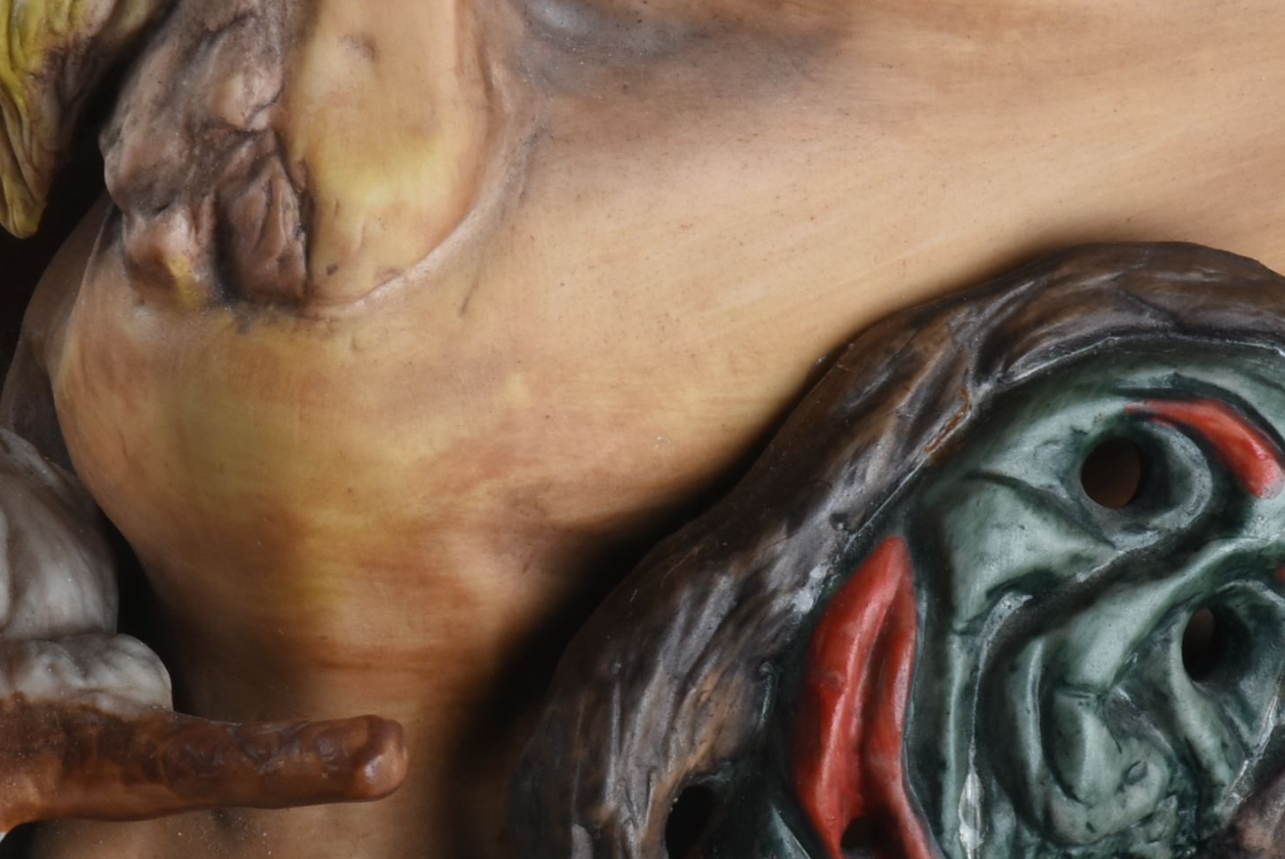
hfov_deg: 4.7
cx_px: 467
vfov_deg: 3.2
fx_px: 15503
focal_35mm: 434
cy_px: 502
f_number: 22
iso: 320
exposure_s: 1/250
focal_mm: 140
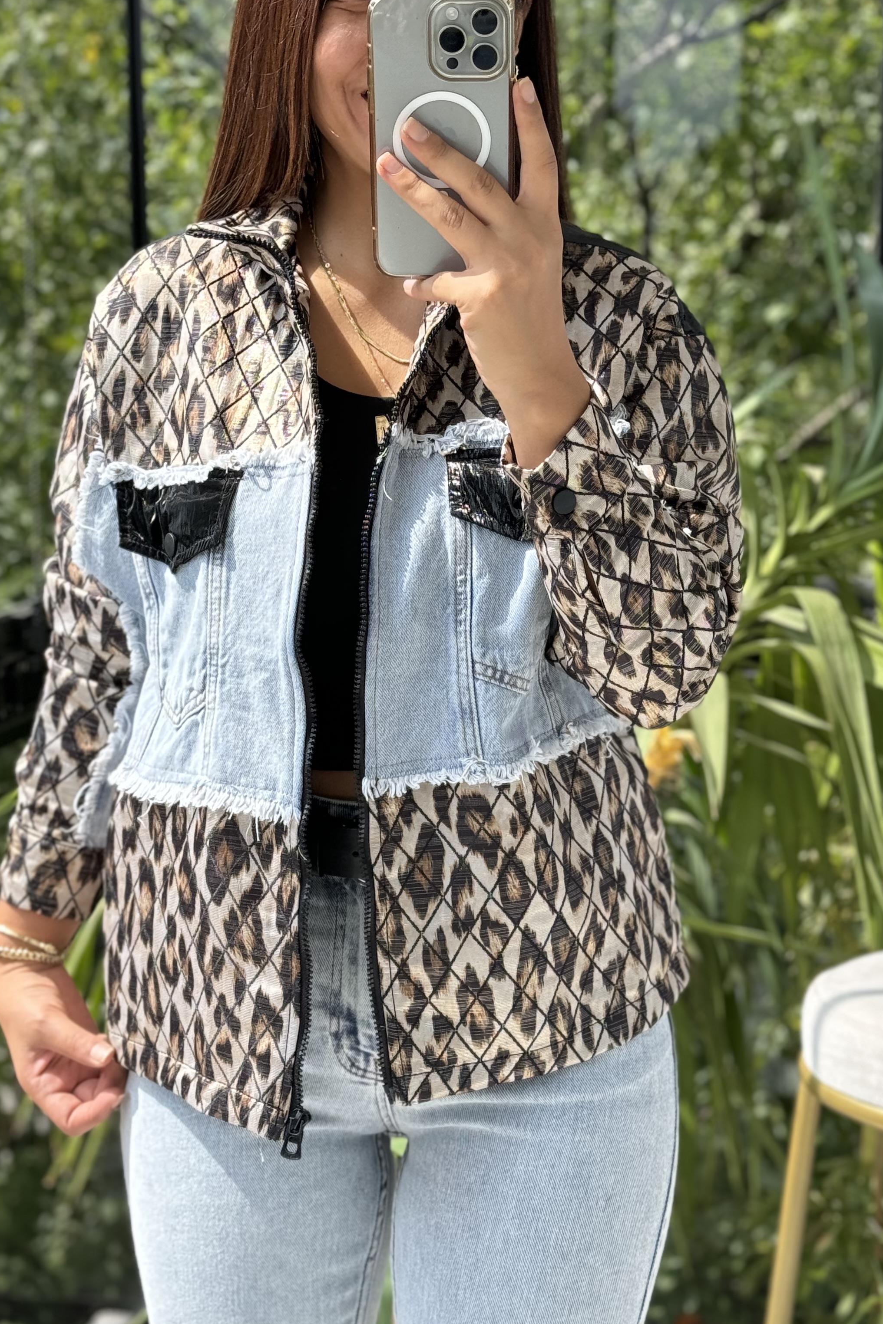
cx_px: 444
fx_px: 2428
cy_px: 600
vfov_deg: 30.5
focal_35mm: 66
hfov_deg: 20.6
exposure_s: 1/390
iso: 64
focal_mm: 6.76
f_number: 1.78
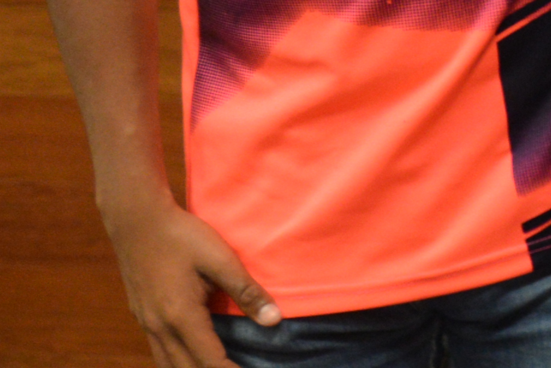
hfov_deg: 8.1
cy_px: -29
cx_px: 1769
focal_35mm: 210
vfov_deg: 6.5
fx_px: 3215
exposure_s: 1/30
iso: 1250
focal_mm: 32
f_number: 4
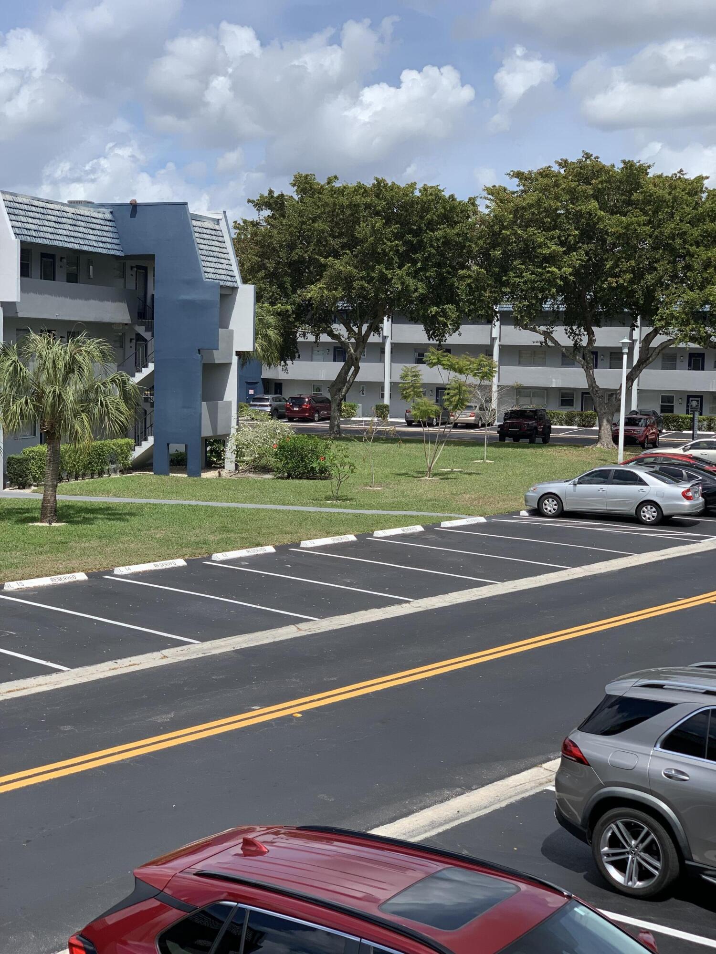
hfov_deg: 28.0
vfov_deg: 36.8
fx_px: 1434
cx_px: 358
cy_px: 477
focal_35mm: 52
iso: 16
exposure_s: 1/1295
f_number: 2.4
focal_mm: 6
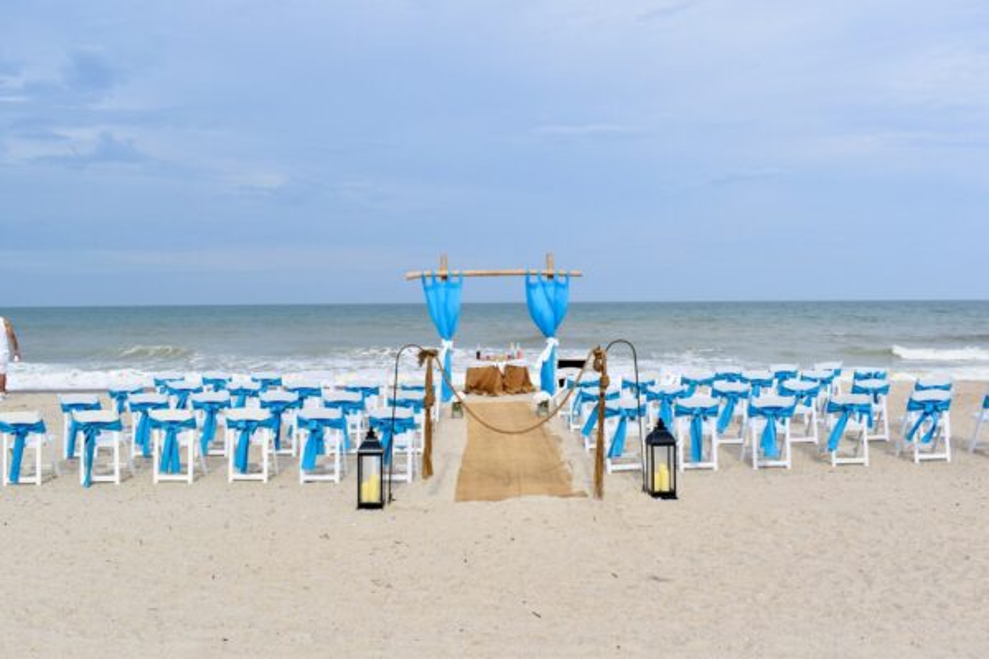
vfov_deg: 43.6
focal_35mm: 30
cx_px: 494
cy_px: 330
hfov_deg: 61.9
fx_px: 824
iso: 200
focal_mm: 20
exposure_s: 1/400
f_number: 10
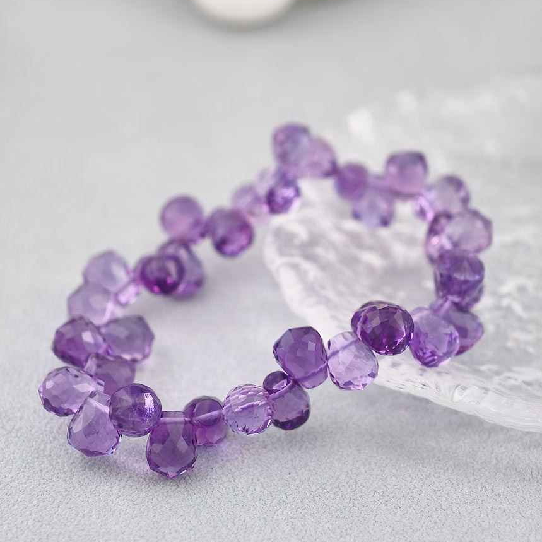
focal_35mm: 101
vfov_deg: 17.2
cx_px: 269
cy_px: 254
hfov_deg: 17.2
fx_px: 1789
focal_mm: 22.48
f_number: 2.67
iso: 125
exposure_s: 1/160
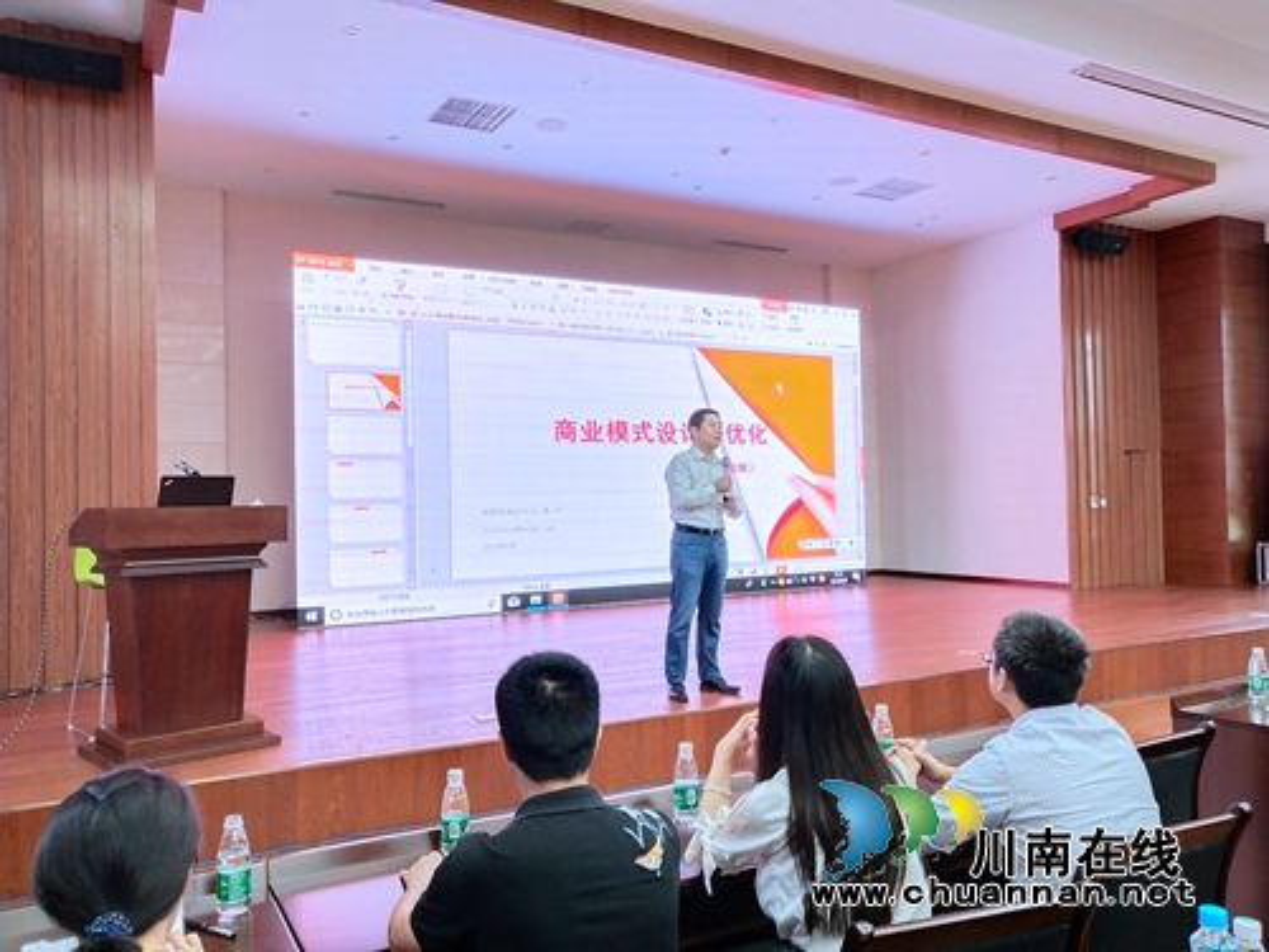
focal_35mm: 30
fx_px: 1100
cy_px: 476
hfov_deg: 60.0
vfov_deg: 46.8
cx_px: 634
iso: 177
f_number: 1.8
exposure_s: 1/60
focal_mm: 3.95
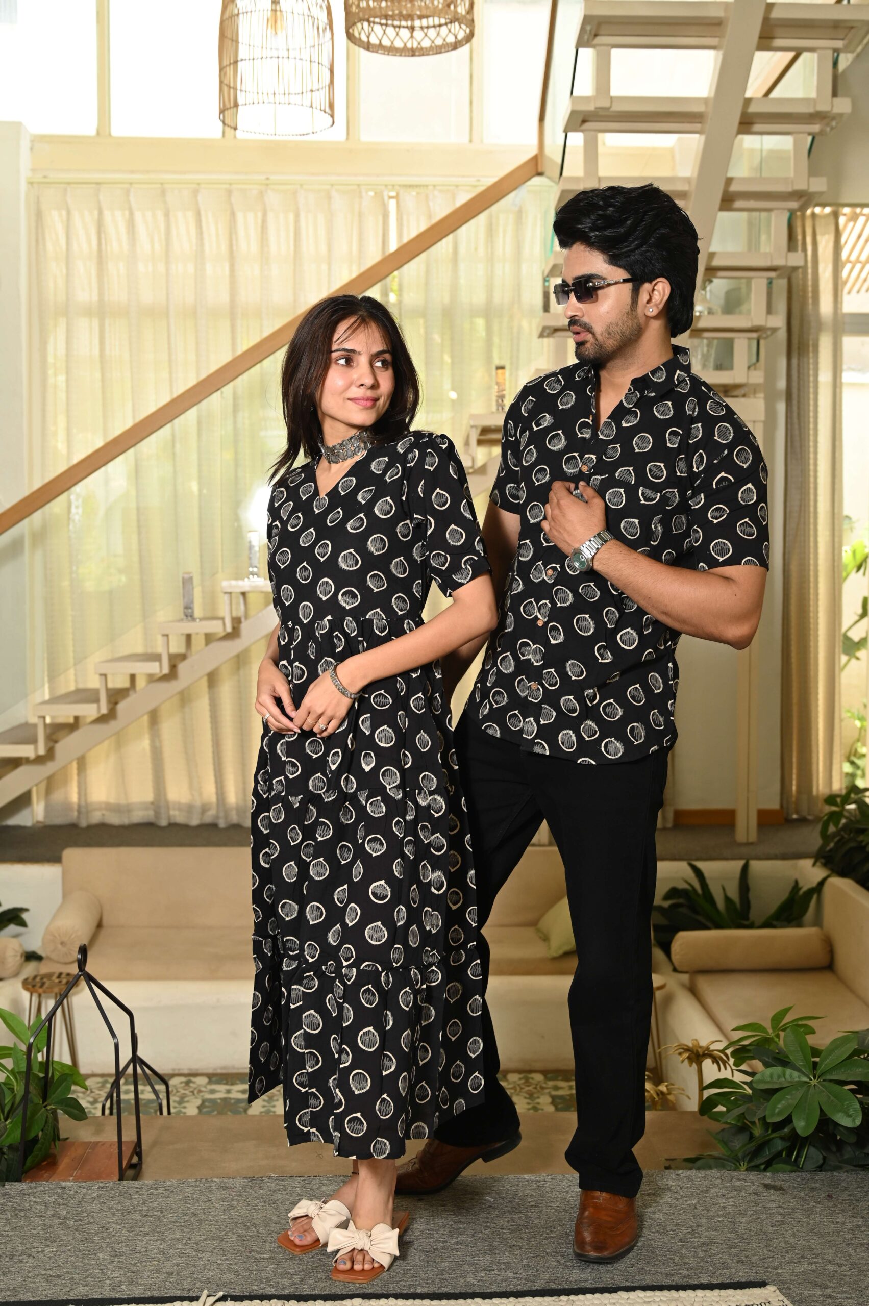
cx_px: 434
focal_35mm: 38
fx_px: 1378
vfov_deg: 50.7
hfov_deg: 35.0
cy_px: 653
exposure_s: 1/160
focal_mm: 38
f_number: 4.5
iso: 320
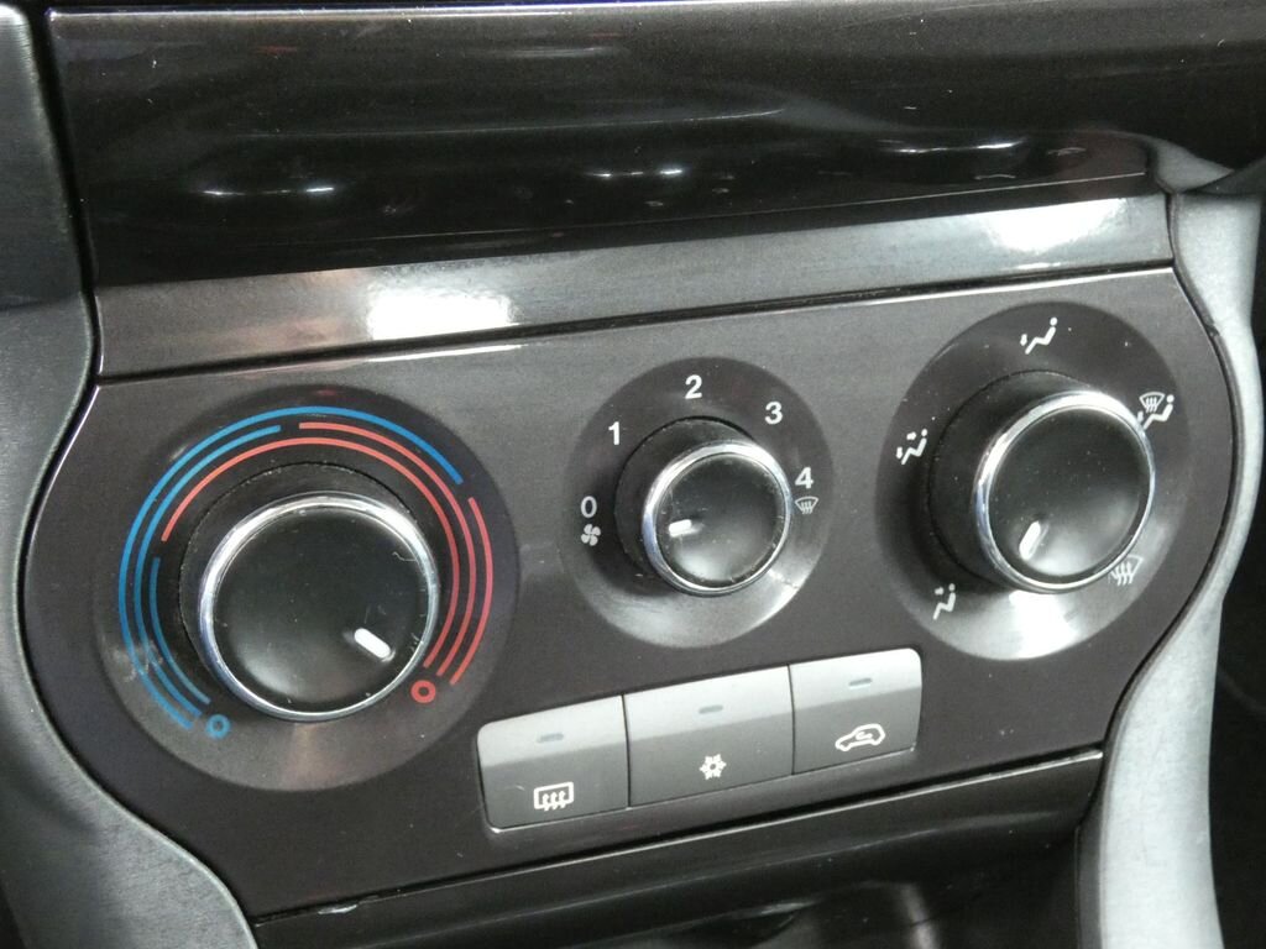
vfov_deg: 31.5
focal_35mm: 46
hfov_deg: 41.2
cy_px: 474
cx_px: 633
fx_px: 1682
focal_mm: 8.2
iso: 1600
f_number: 5
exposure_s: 1/15
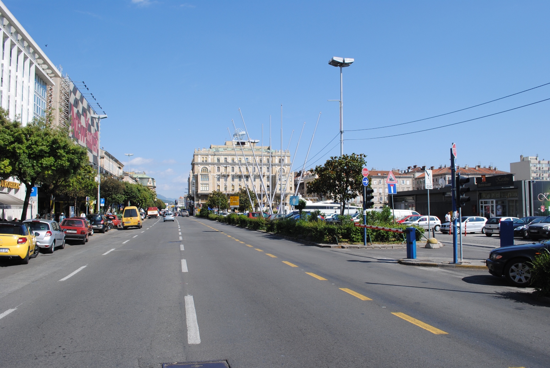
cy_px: 184
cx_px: 275
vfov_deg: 48.1
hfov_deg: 67.3
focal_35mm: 27
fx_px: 413
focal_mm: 18
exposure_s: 1/320
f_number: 8
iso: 100
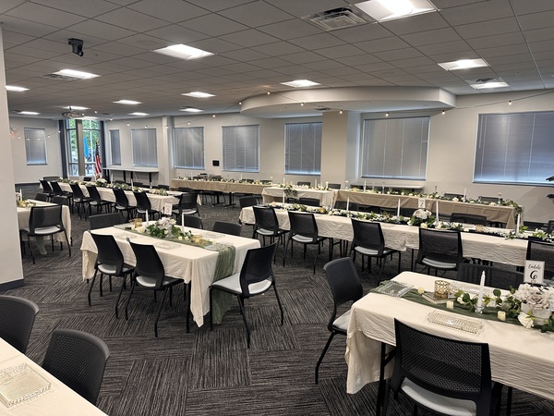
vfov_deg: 56.8
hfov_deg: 71.6
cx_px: 277
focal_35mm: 24
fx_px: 384
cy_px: 208
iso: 200
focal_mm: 6.86
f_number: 1.78
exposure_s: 1/120
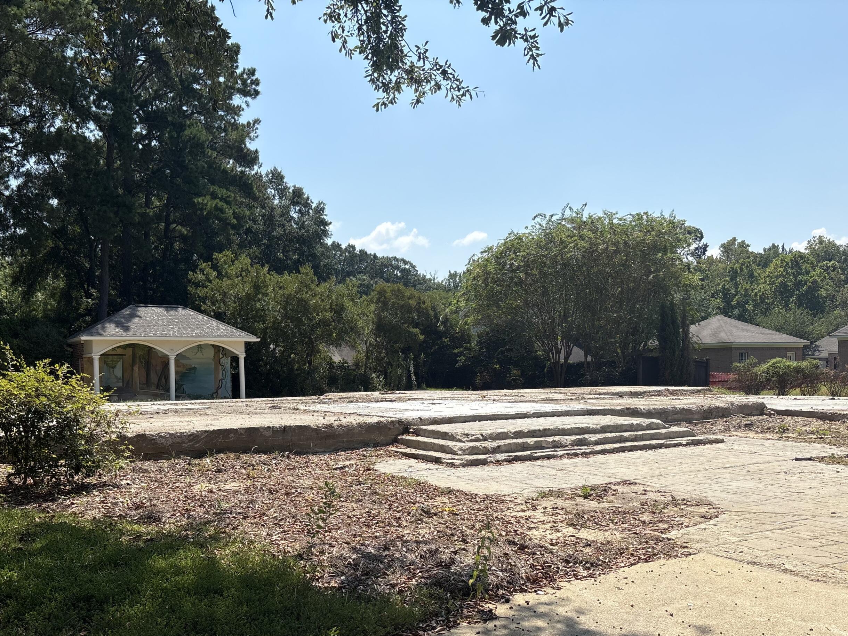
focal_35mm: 32
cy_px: 391
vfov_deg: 43.9
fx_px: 784
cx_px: 379
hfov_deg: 56.7
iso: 50
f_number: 1.6
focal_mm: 5.96
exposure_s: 1/3831
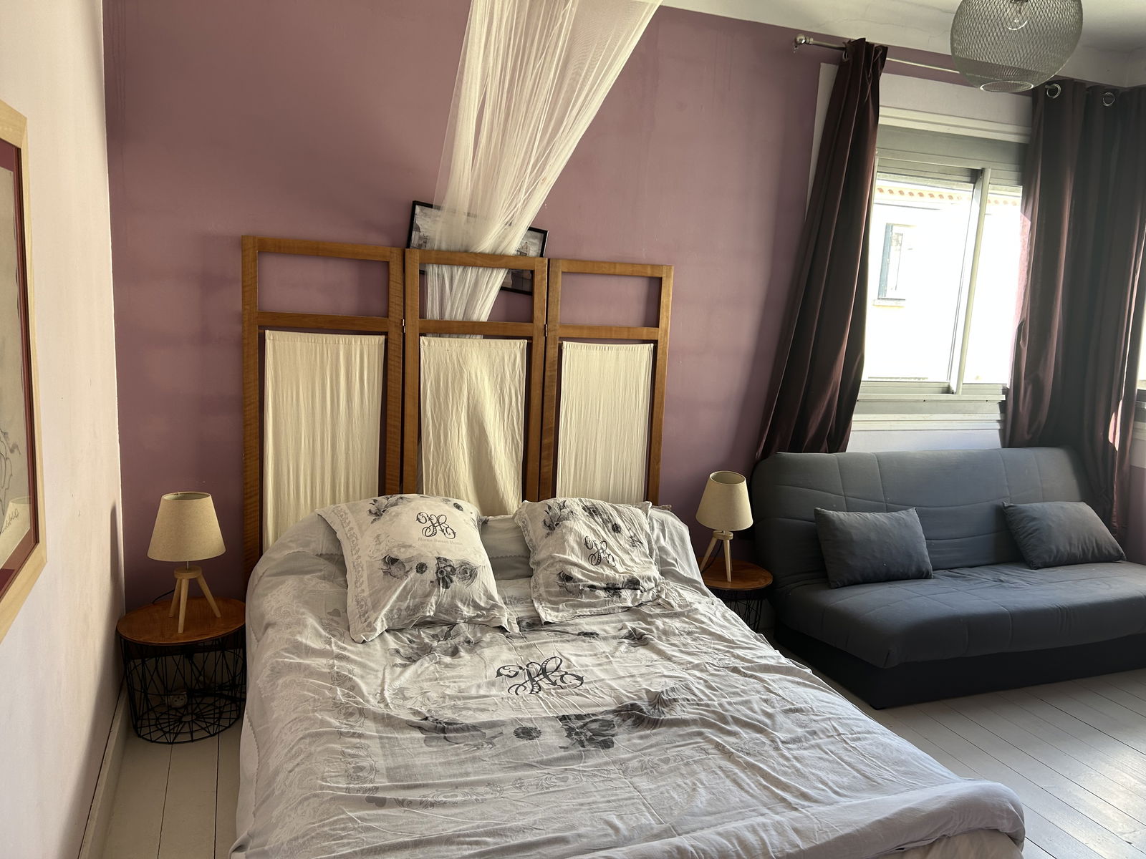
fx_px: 861
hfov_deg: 67.3
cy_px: 430
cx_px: 573
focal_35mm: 26
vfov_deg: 53.1
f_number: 1.5
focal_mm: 5.7
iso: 64
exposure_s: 1/121
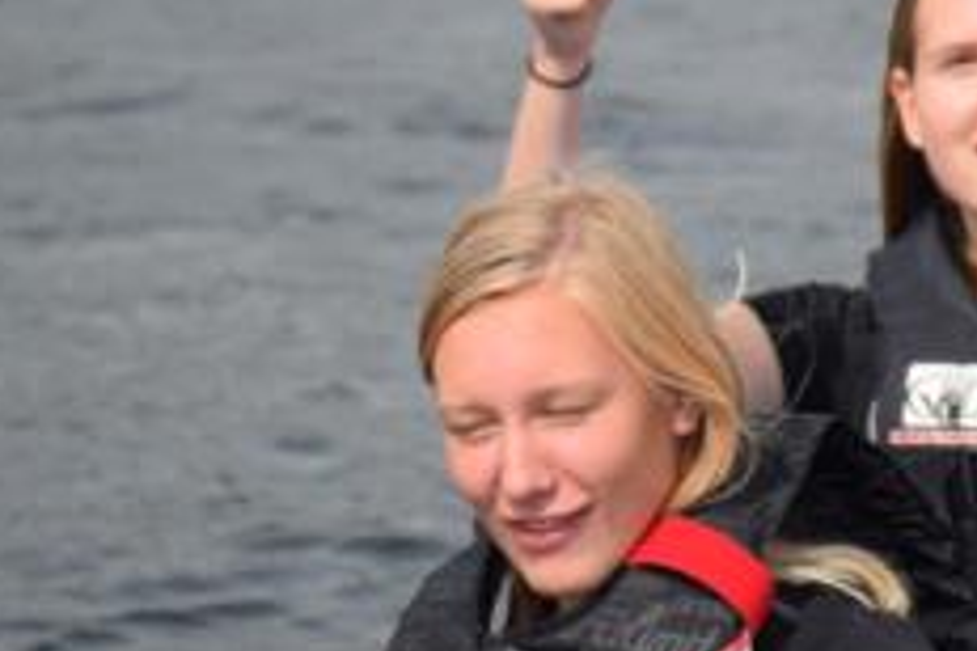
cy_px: 262
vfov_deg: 3.0
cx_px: 689
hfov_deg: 4.5
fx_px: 12347
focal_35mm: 455
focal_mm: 140
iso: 400
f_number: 6.3
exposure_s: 1/1600
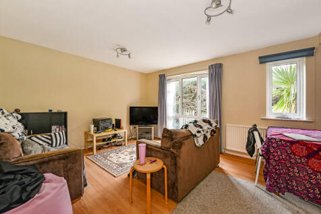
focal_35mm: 14
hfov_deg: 104.3
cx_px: 160
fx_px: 125
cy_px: 107
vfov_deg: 81.2
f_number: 8
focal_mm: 14
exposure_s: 1/2.5
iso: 400
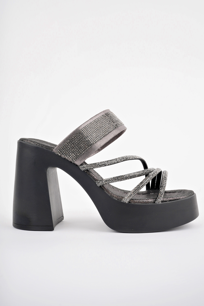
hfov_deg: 37.9
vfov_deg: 54.4
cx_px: 102
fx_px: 297
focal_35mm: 35
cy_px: 153
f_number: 11
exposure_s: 1/200
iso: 125
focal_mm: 35
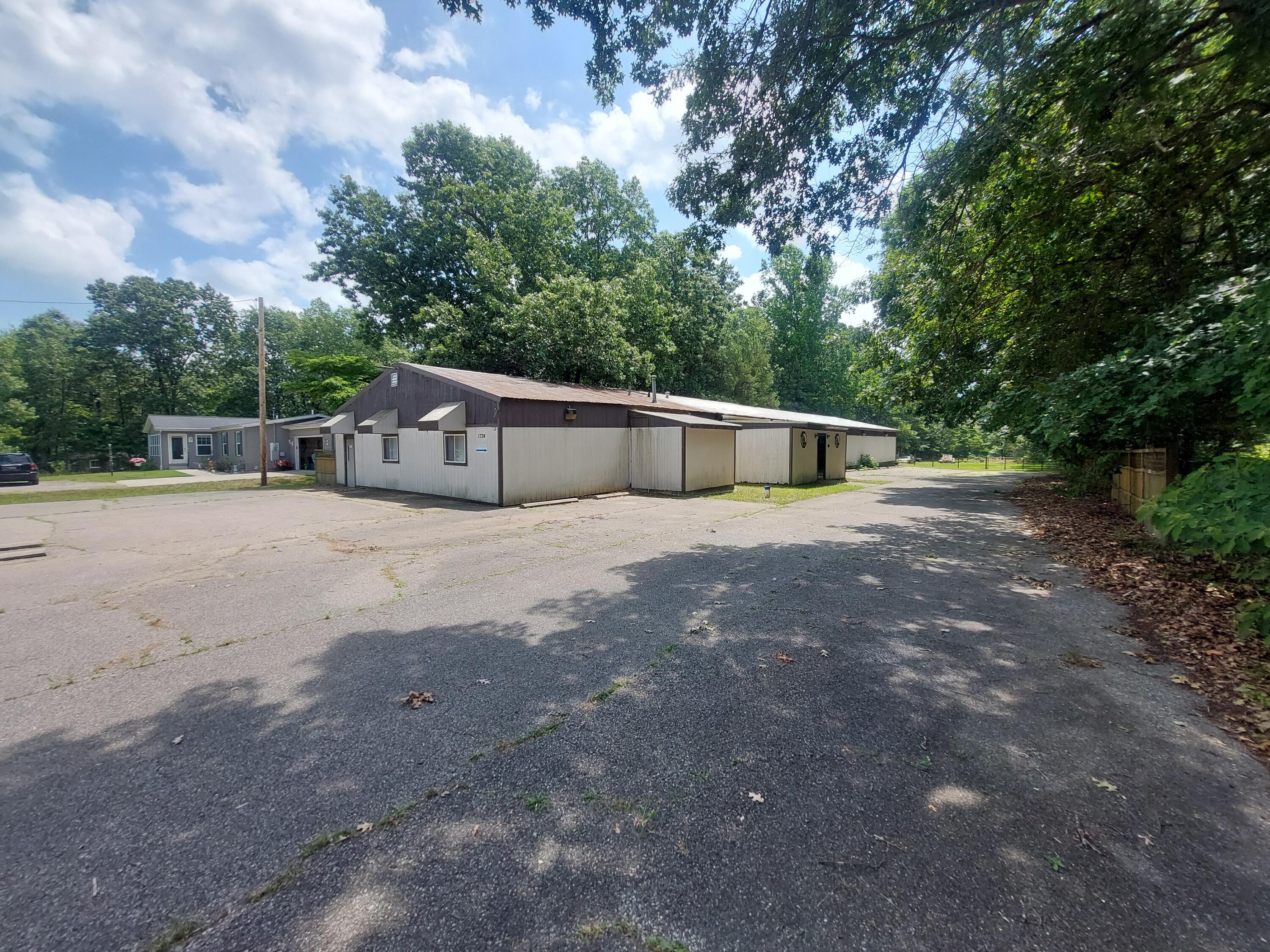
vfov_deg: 89.9
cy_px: 476
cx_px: 635
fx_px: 477
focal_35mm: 13
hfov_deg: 106.2
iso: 50
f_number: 2.2
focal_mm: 1.74
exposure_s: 1/695
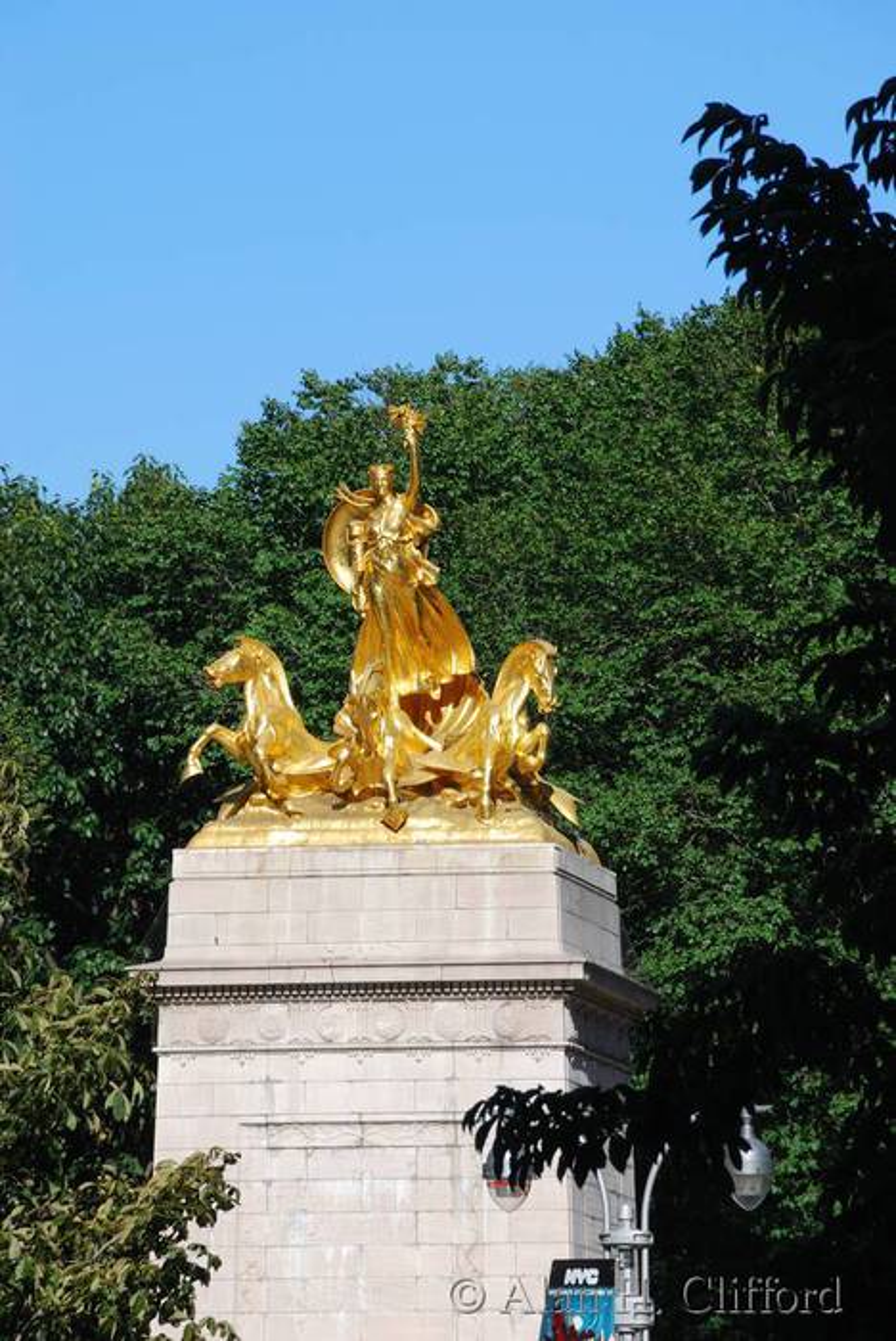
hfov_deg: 4.6
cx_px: 448
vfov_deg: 6.9
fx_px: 11177
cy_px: 670
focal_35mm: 300
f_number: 13
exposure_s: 1/100
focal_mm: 200
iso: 100
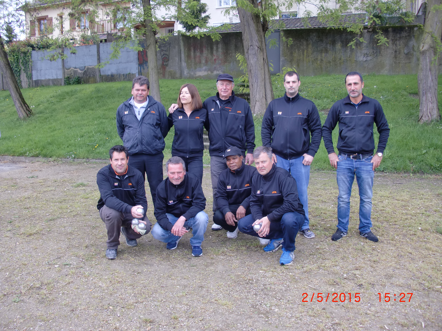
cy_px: 166
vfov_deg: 39.7
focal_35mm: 36
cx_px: 221
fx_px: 460
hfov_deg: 51.4
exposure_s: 1/80
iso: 64
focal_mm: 6.3
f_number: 2.8
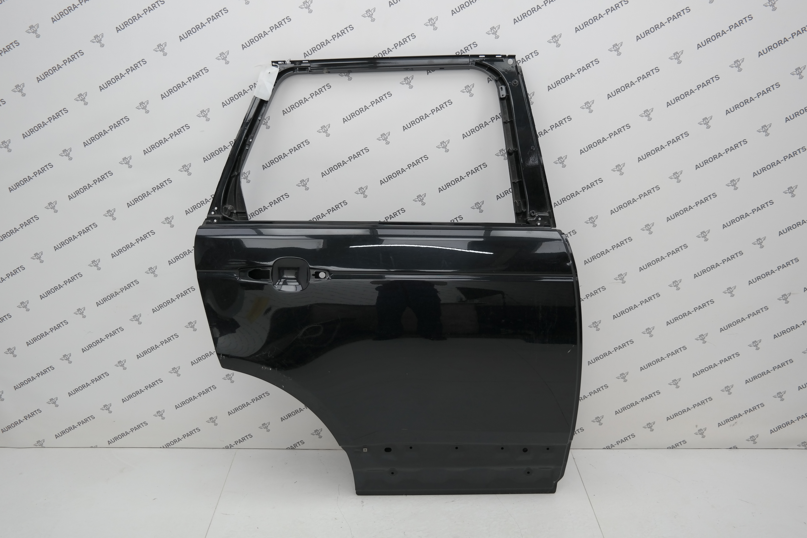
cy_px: 269
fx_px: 807
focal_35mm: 36
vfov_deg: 36.9
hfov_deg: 53.1
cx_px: 404
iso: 100
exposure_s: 1/100
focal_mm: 24
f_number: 4
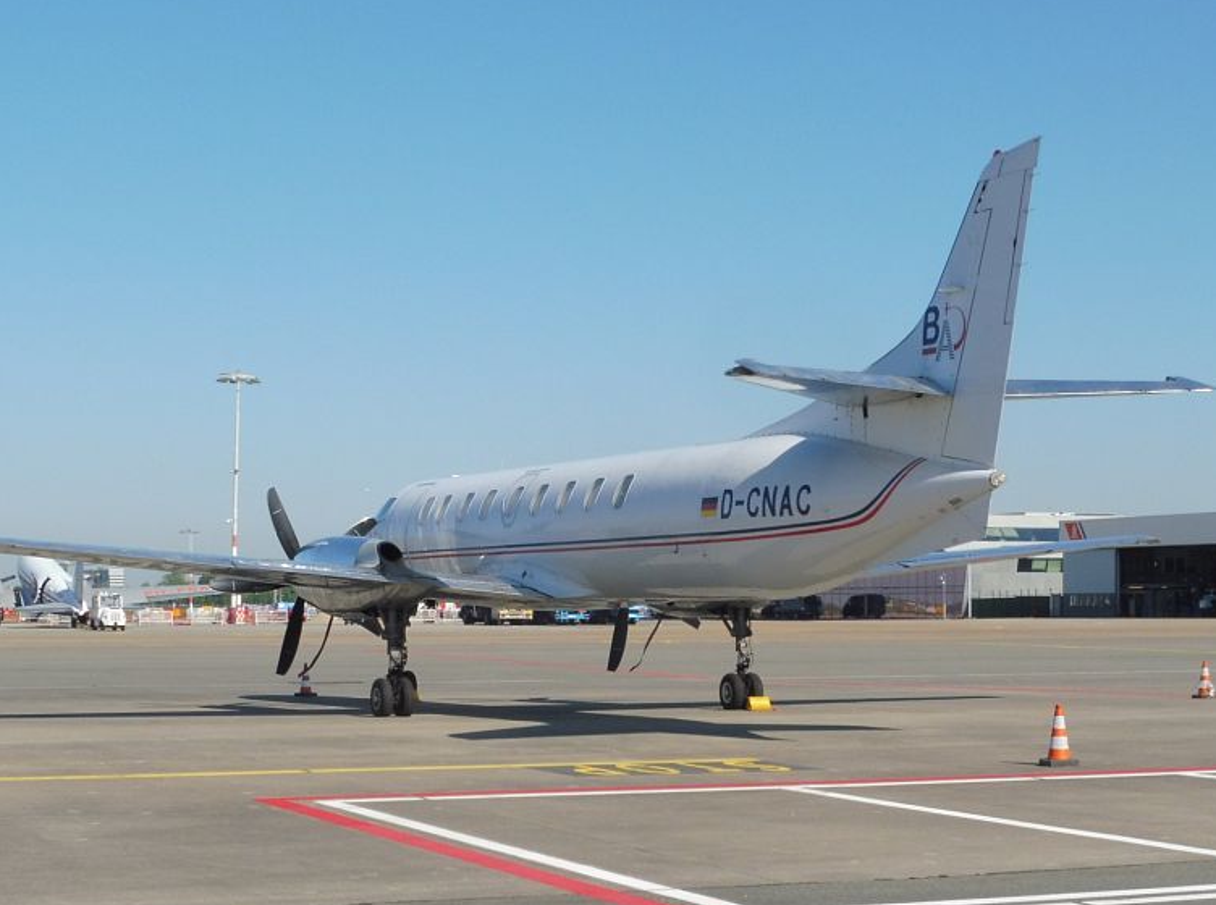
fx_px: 2768
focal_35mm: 79
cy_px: 502
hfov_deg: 24.8
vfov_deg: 18.6
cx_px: 514
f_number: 6.3
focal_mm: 10.3
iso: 100
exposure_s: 1/500
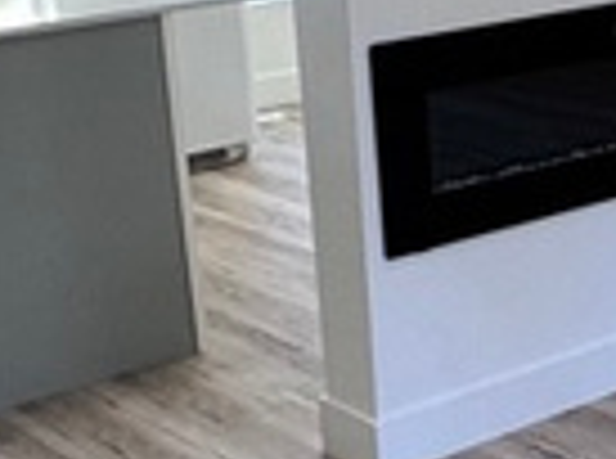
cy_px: 72
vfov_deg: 13.9
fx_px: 1864
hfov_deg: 16.8
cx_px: 962
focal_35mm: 105
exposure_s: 1/120
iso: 100
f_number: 2.2
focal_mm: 2.22
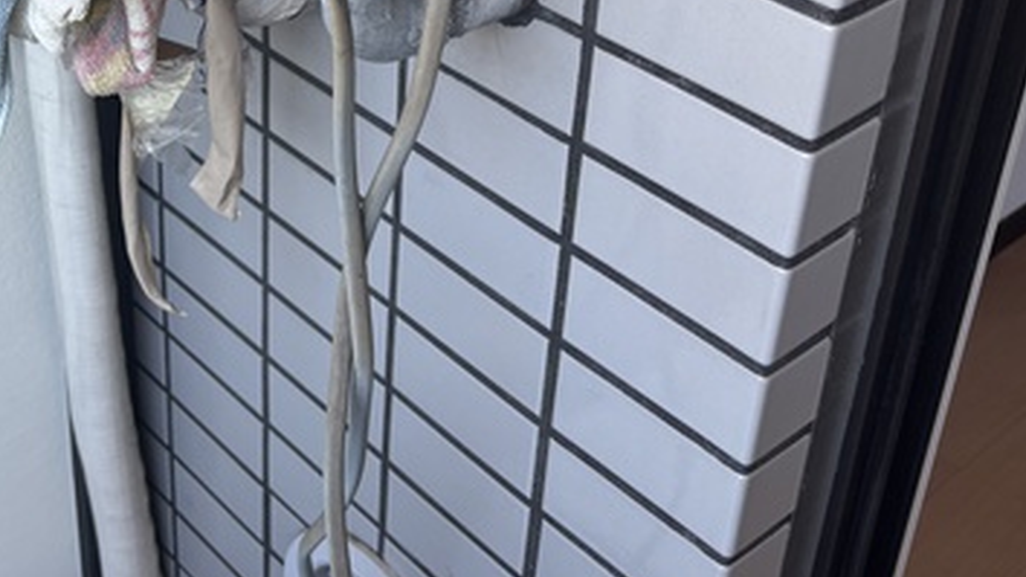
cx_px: 255
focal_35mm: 56
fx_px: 1523
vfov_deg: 20.6
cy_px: -19
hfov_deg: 36.3
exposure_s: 1/170
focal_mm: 5.96
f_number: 1.6
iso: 40
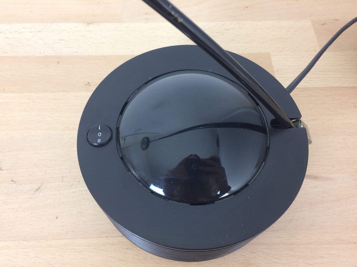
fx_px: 299
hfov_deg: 61.7
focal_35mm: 29
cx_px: 178
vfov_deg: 48.2
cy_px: 134
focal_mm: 4.15
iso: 200
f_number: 2.2
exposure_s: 1/33
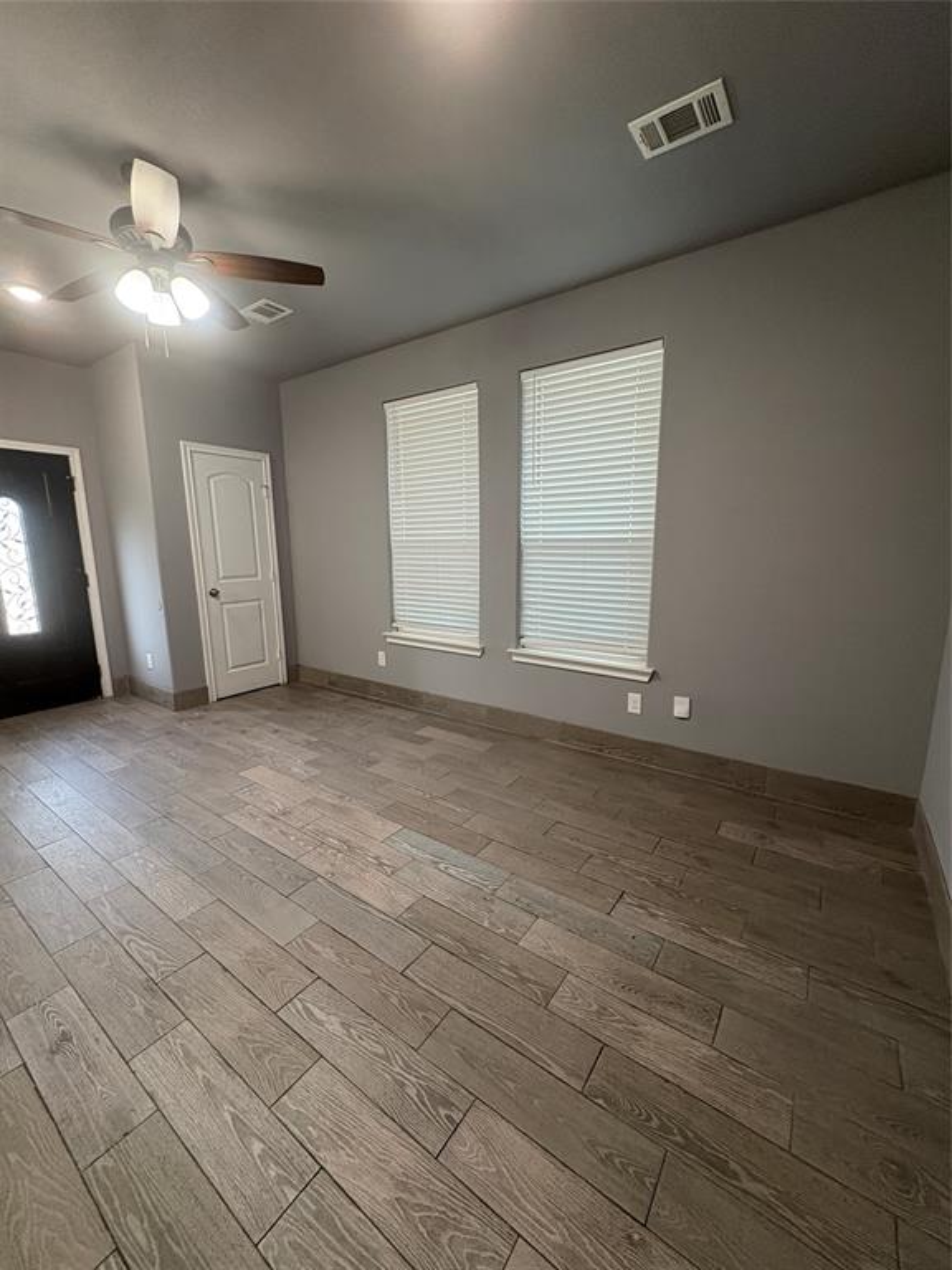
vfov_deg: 102.1
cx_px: 476
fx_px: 513
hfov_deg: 85.7
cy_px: 635
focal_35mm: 14
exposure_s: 1/60
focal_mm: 2.22
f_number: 2.2
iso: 200
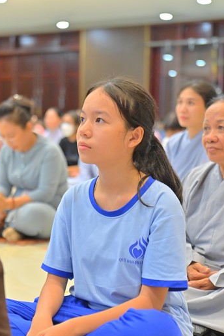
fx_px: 729
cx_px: 133
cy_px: 197
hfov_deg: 17.5
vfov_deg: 26.0
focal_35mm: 78
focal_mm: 62
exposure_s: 1/125
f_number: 3.2
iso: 2500
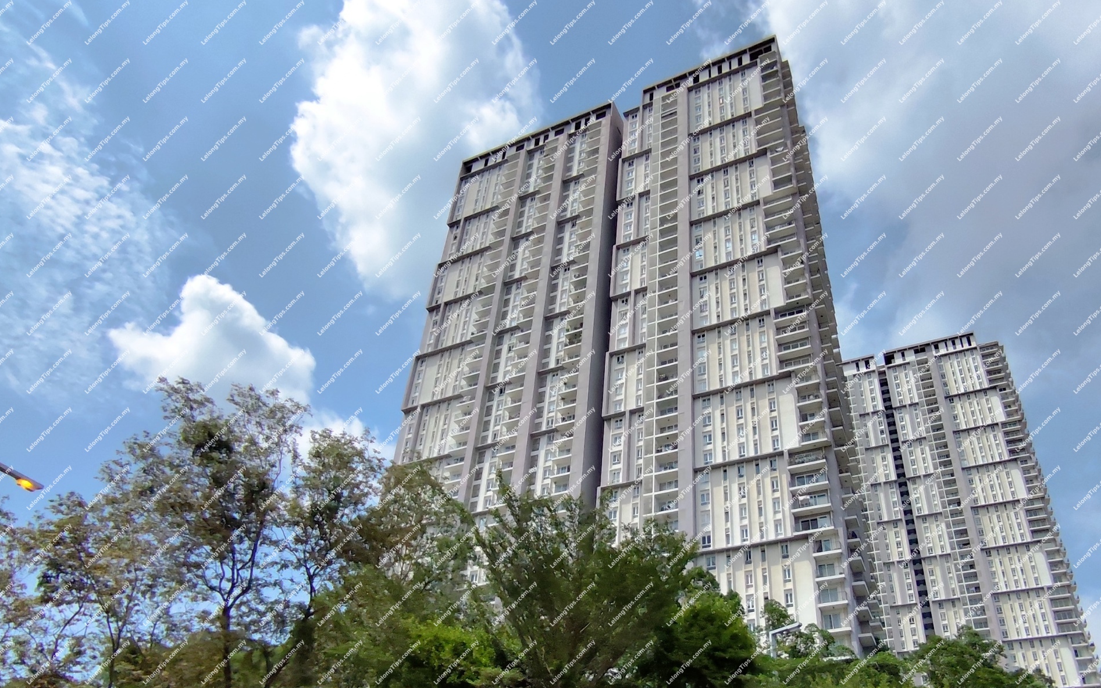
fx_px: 630
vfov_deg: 56.3
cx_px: 643
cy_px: 446
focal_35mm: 21
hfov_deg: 81.6
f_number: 2.2
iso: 50
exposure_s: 1/4243
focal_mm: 1.65
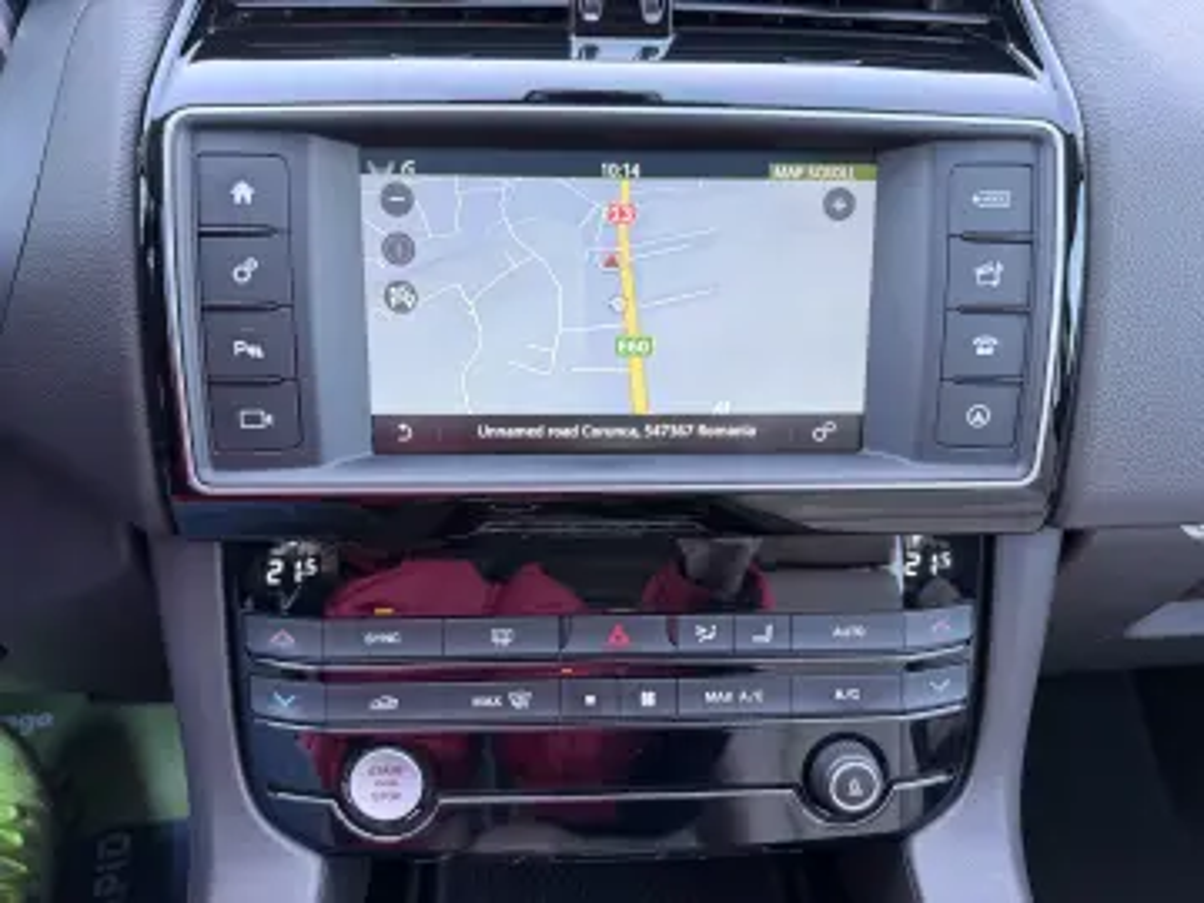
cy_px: 452
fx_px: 835
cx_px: 602
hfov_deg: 71.6
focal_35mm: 24
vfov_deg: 56.8
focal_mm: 6.76
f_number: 1.78
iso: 200
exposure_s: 1/117
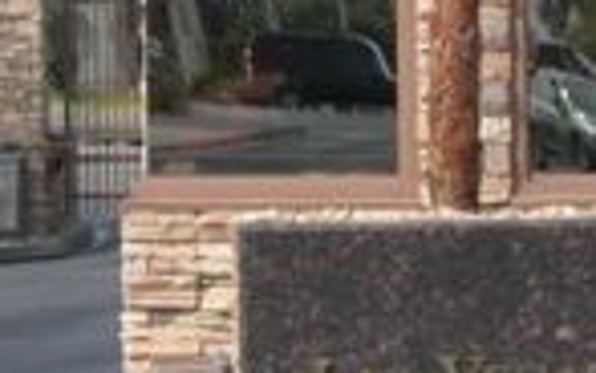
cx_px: 787
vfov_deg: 4.1
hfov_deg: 6.5
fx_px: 5216
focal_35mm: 321
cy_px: -128
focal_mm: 15.7
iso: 50
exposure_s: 1/200
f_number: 4.8
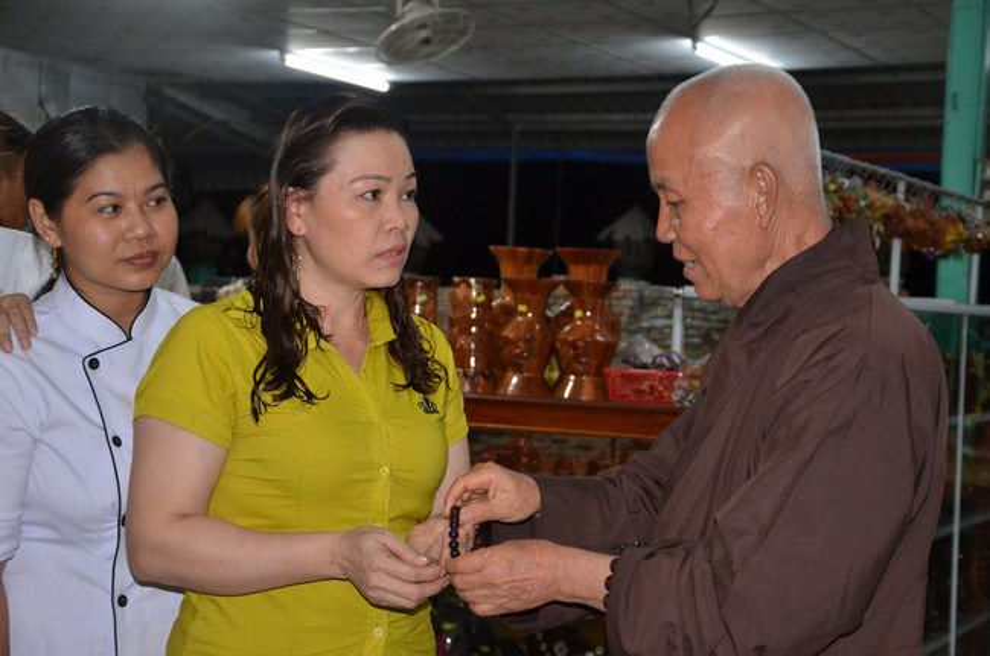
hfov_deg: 29.9
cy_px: 328
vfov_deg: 20.1
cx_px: 495
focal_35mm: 68
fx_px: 1853
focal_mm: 45
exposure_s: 1/60
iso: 640
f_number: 4.8
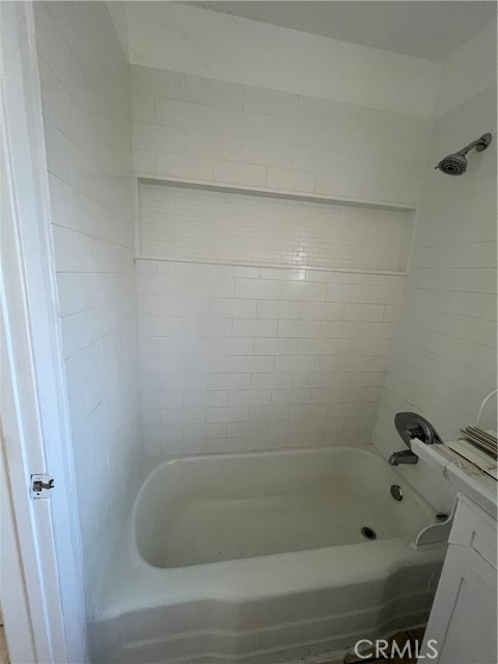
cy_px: 332
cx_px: 249
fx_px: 249
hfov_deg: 89.9
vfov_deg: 106.2
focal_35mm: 13
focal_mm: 1.57
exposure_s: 1/60
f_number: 1.8
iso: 320
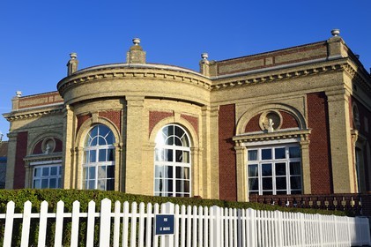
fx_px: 494
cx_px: 186
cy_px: 124
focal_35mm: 48
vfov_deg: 28.0
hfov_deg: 41.1
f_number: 10
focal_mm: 48
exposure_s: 1/320
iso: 200
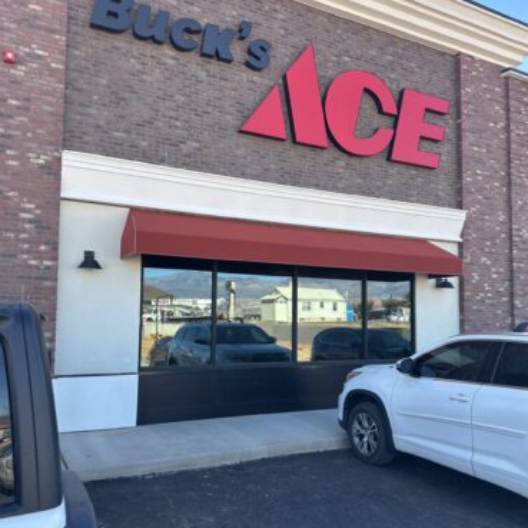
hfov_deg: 55.6
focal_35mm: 29
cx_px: 263
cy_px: 283
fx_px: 500
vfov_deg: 55.6
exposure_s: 1/773
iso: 80
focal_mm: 6.86
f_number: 1.78
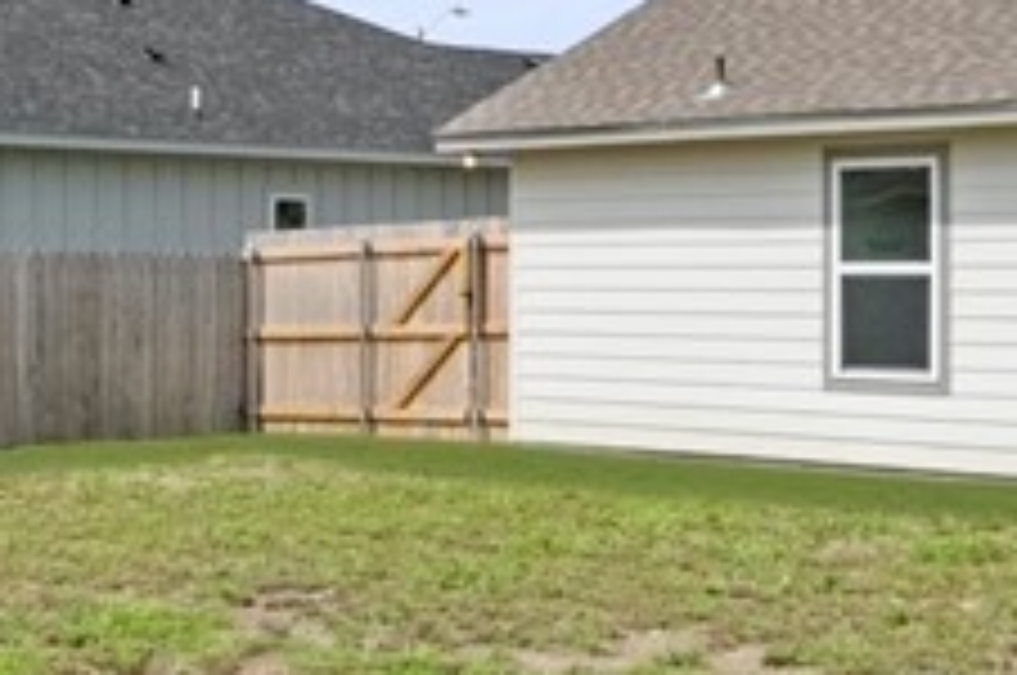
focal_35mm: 173
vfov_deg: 7.9
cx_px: 256
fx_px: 4880
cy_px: 112
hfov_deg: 11.9
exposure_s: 1/2500
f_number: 8
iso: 400
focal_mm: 24
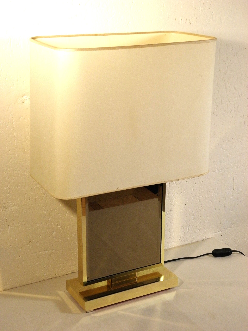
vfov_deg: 32.7
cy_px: 166
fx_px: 564
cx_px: 124
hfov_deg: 24.8
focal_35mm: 59
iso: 200
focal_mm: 10.6
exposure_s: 1/40
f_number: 4.1
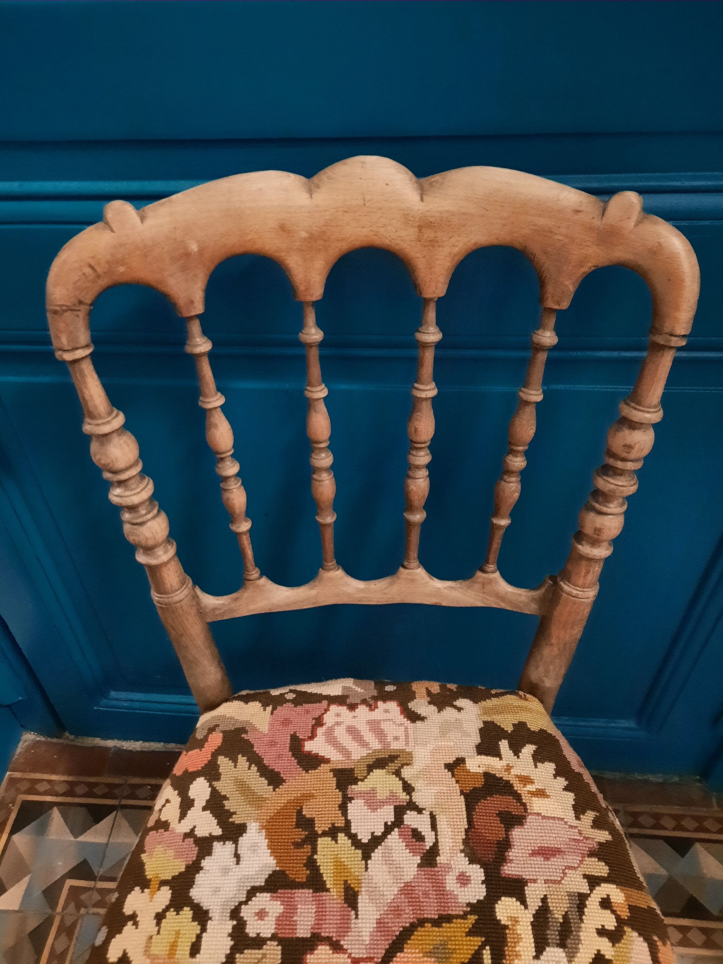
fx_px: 696
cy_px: 482
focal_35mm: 25
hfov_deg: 54.9
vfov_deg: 69.4
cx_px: 362
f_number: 2
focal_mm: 4.6
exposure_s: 1/10
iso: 1000
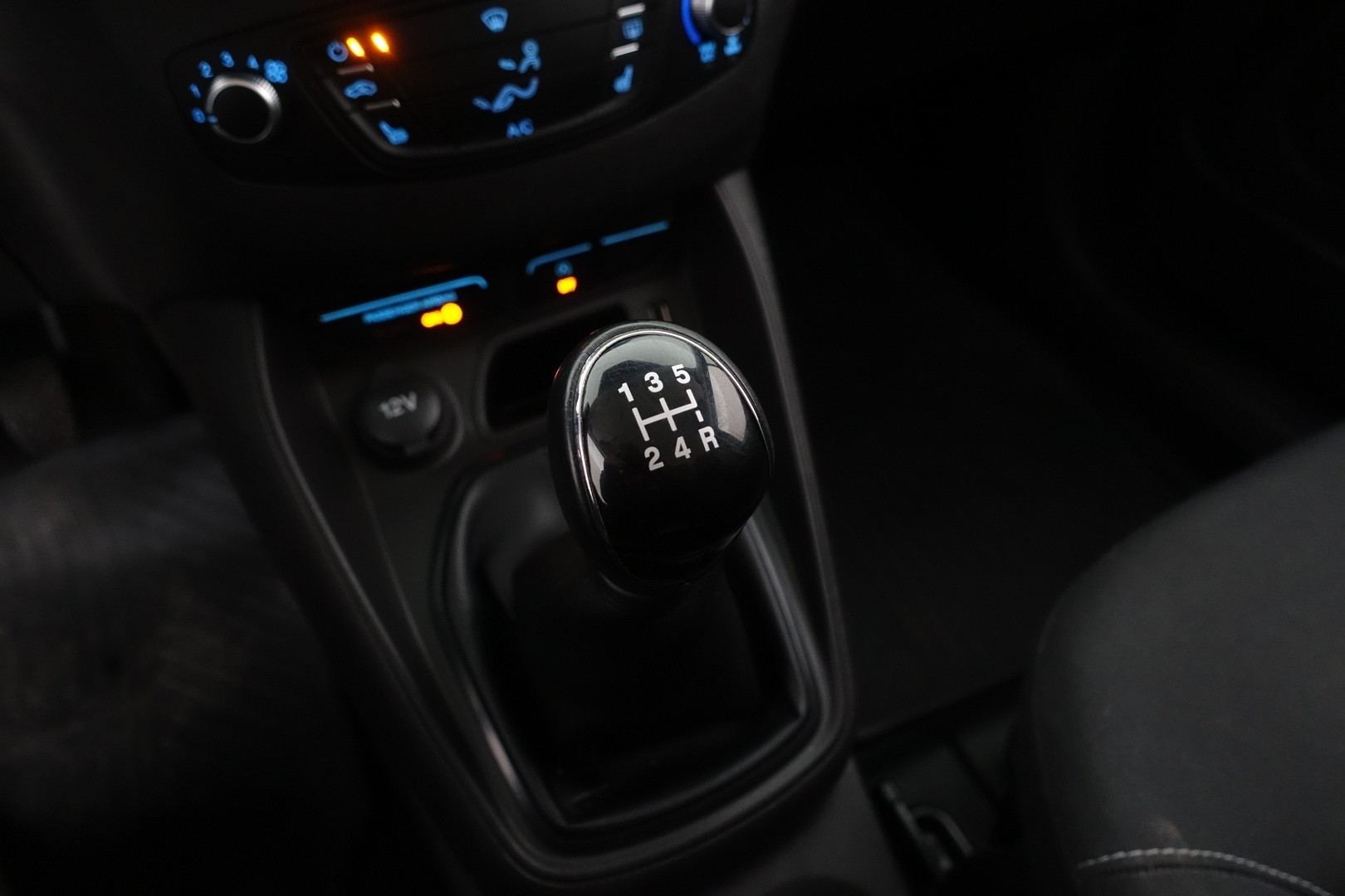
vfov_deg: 53.1
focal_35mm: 24
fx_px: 897
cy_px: 448
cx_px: 672
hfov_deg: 73.7
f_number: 2.5
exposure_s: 1/30
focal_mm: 8.8
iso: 1000
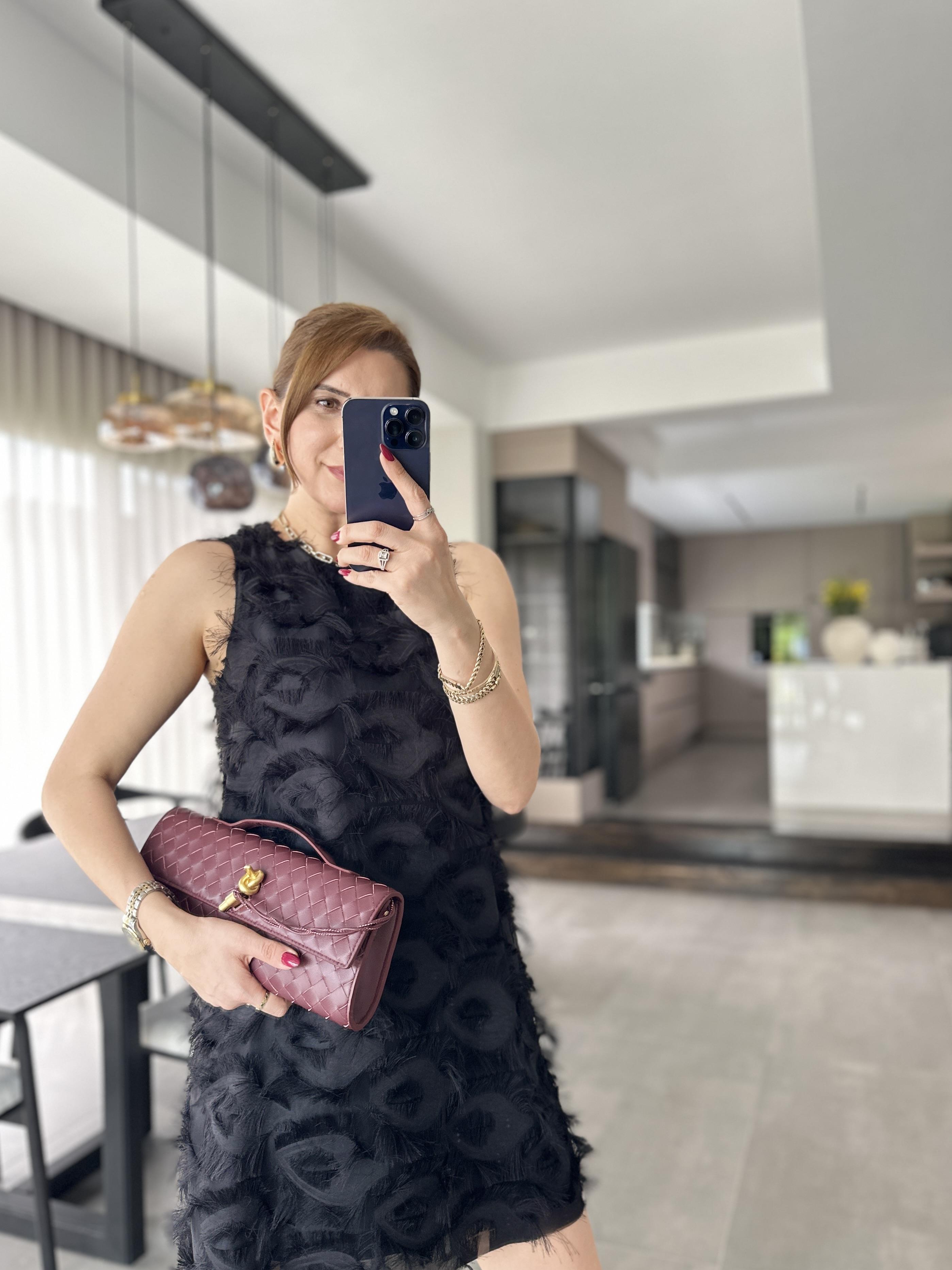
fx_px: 954
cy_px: 672
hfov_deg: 53.1
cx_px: 477
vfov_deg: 67.3
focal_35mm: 26
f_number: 1.78
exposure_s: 1/114
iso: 250
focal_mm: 6.86
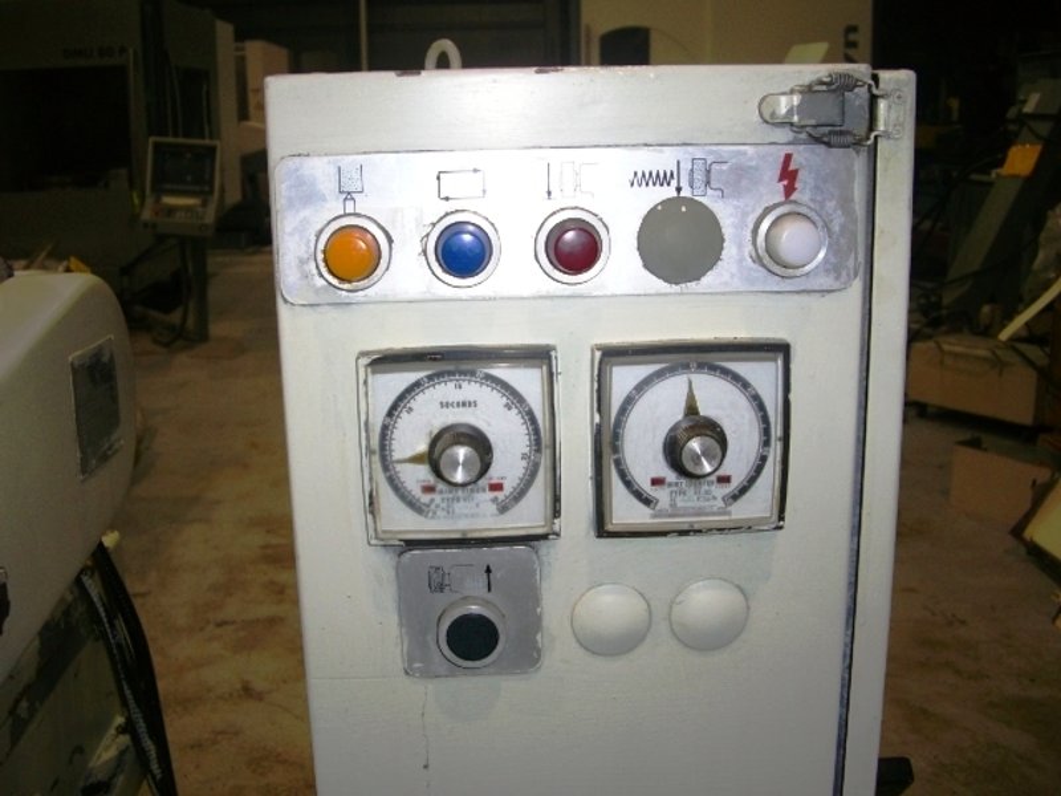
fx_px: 1165
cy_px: 398
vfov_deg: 37.7
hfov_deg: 49.0
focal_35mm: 38
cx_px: 530
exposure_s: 1/60
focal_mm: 7.9
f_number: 2.8
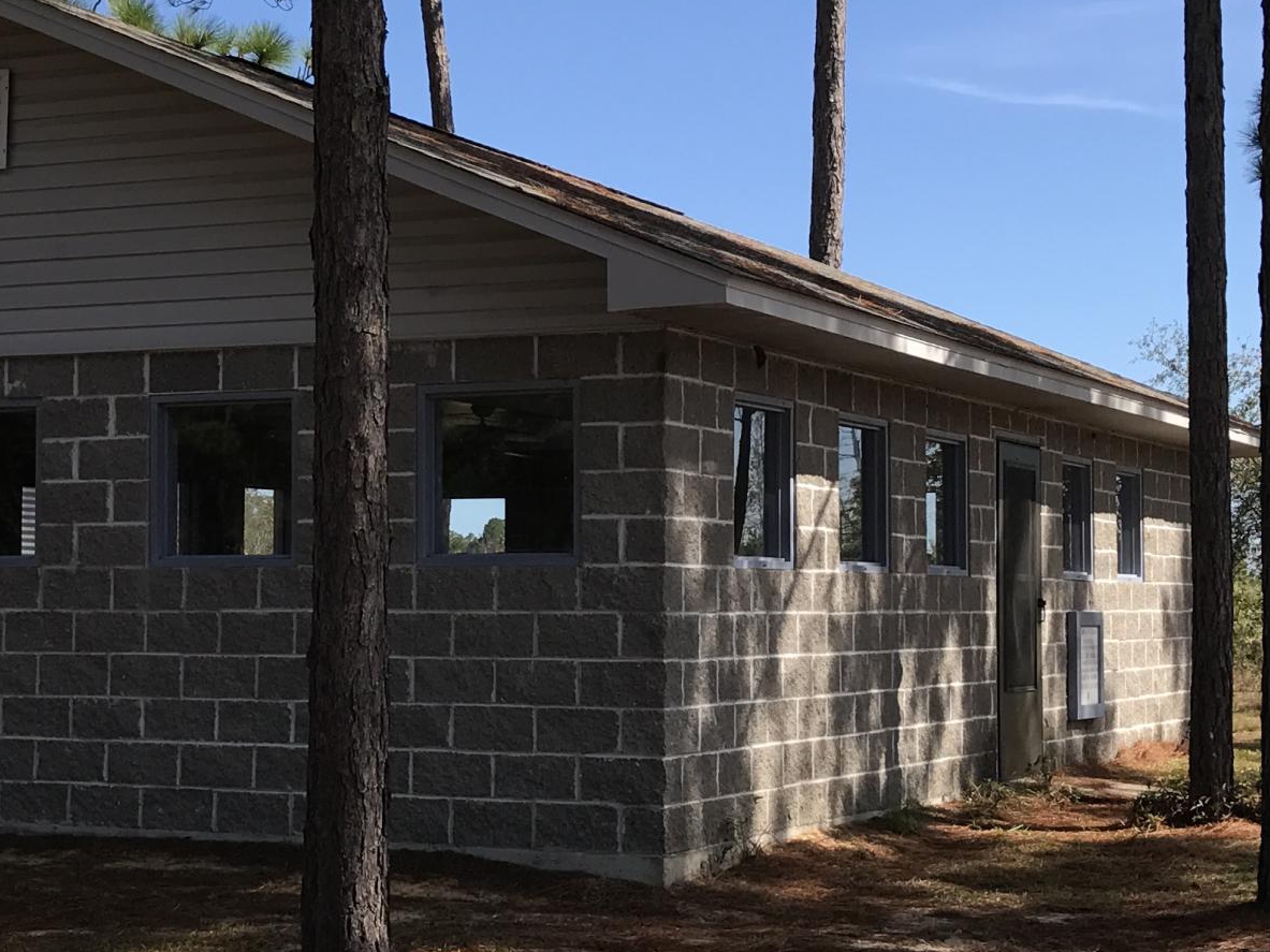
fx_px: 2605
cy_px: 496
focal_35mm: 71
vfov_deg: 20.7
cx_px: 503
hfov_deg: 27.3
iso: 20
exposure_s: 1/1259
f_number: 1.8
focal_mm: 3.99
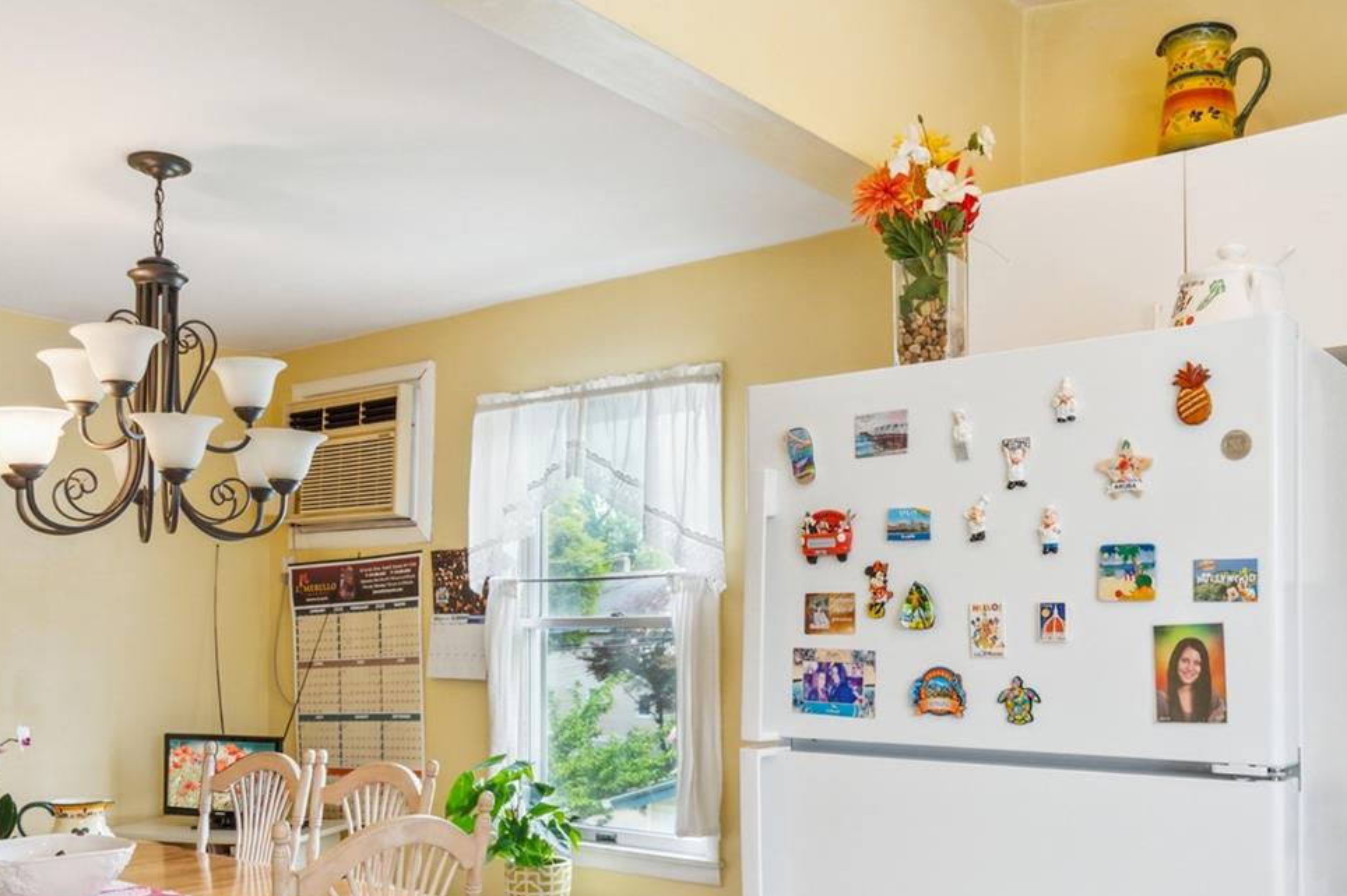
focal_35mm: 34
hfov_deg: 55.7
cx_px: 728
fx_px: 1272
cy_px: 606
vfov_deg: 38.4
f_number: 5
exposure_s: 1/80
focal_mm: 16
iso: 400
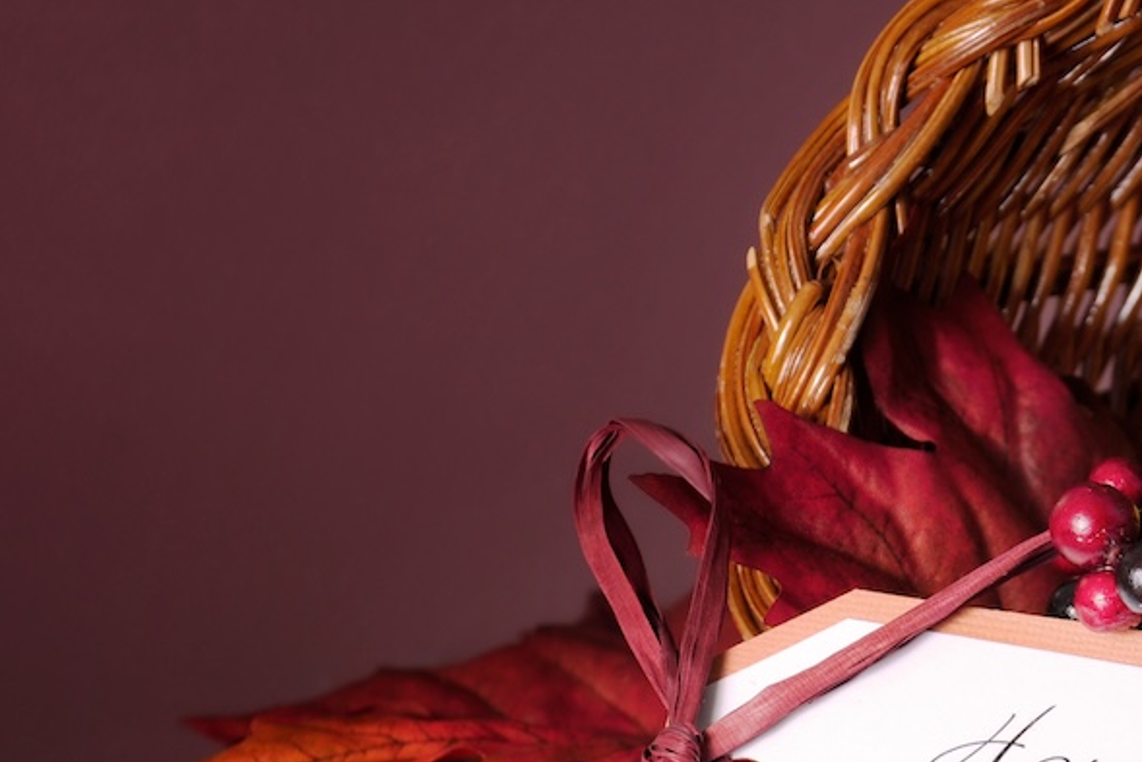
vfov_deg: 6.0
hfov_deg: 8.9
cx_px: 1074
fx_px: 7266
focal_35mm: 229
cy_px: 701
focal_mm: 75
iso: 100
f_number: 8
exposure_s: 1/125
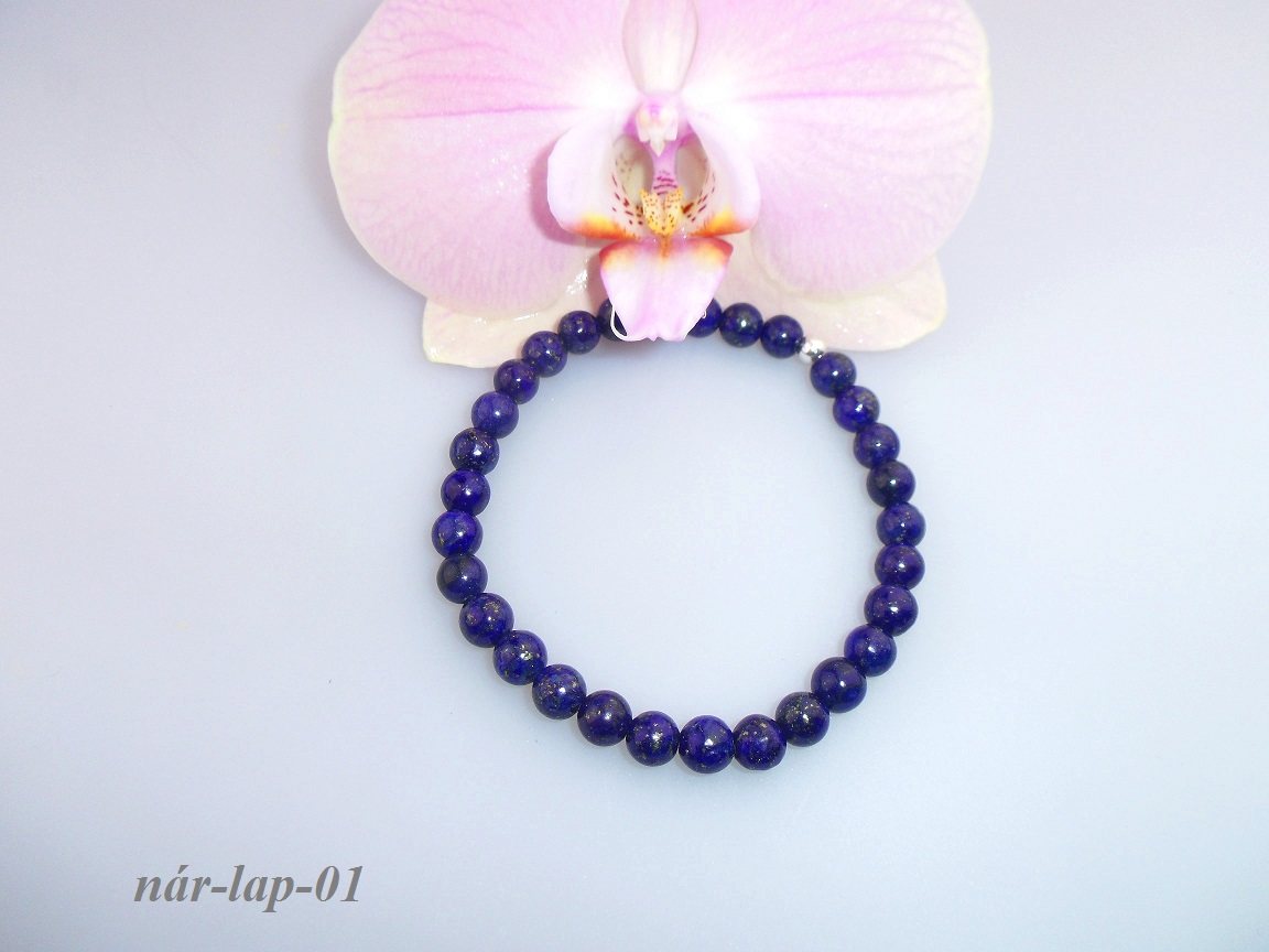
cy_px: 476
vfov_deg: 49.7
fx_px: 1026
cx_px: 634
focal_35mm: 28
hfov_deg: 63.4
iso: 64
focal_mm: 5.1
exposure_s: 1/100
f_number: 3.9
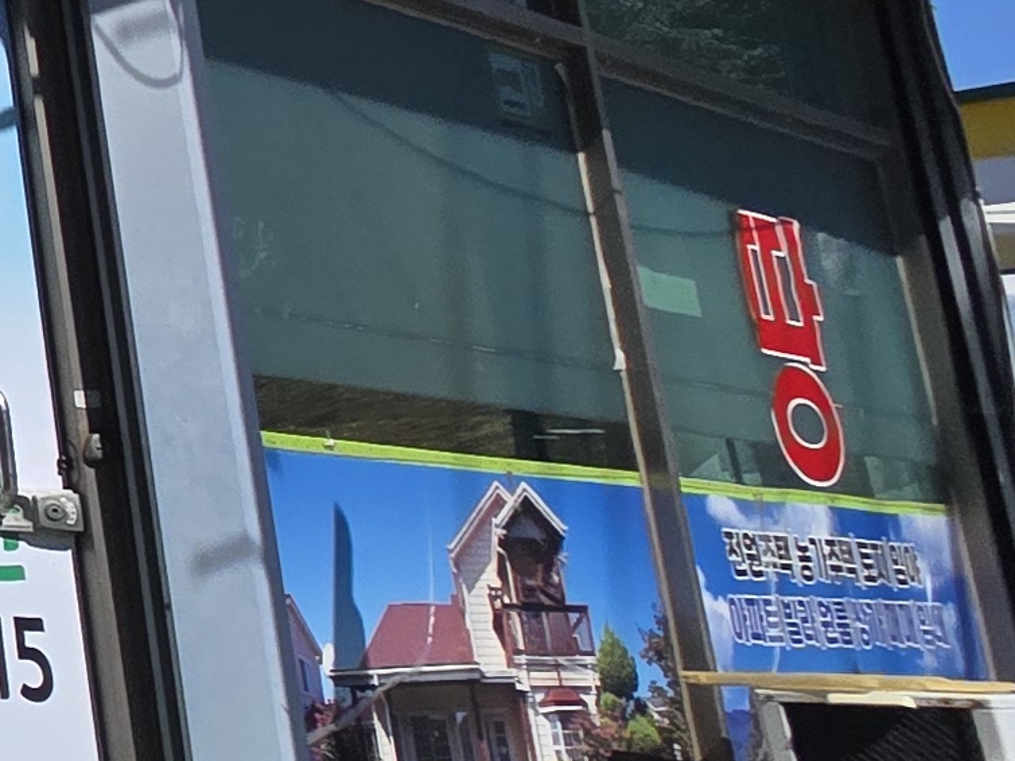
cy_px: -11
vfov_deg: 20.6
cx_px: -1654
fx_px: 2023
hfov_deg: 13.6
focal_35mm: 69
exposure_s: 1/2866
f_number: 2.2
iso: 50
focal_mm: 2.2
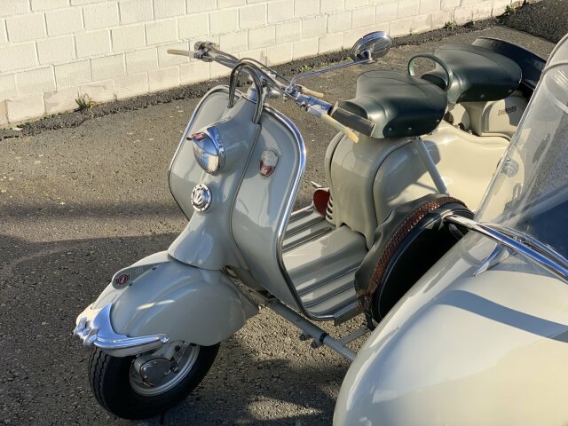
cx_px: 284
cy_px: 213
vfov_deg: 28.0
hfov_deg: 36.8
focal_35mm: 52
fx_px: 853
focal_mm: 6
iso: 16
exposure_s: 1/448
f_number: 2.4
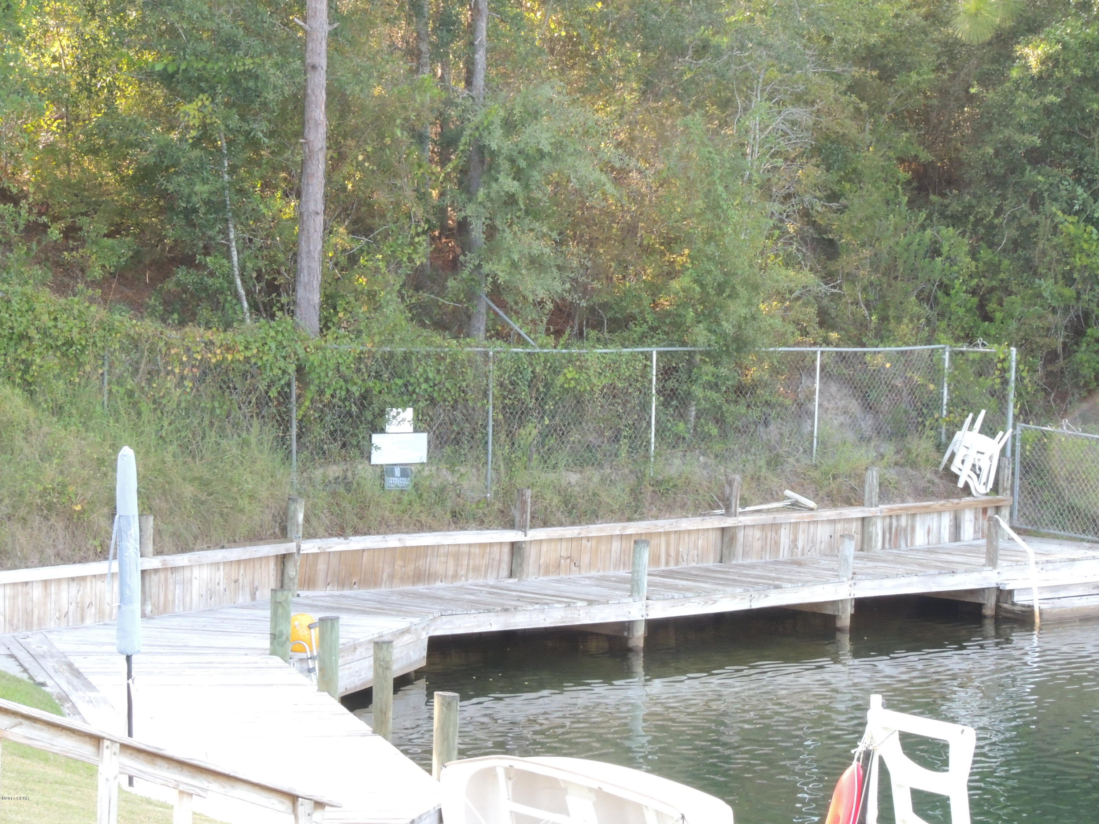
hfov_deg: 14.6
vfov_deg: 11.0
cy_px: 412
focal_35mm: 135
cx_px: 550
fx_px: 4286
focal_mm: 24
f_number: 7.6
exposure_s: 1/60
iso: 560
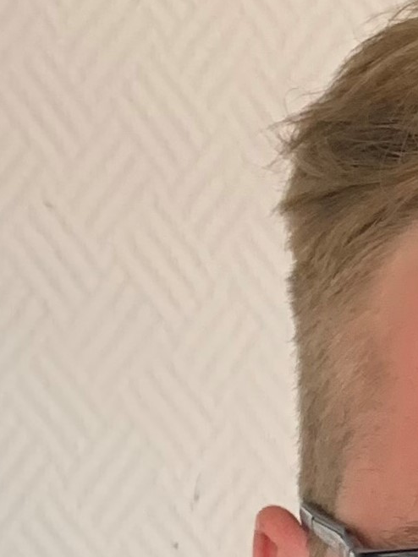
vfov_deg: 18.4
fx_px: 1530
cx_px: 636
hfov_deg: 14.5
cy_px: 824
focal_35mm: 95
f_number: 1.8
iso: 160
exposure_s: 1/60
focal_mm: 4.25
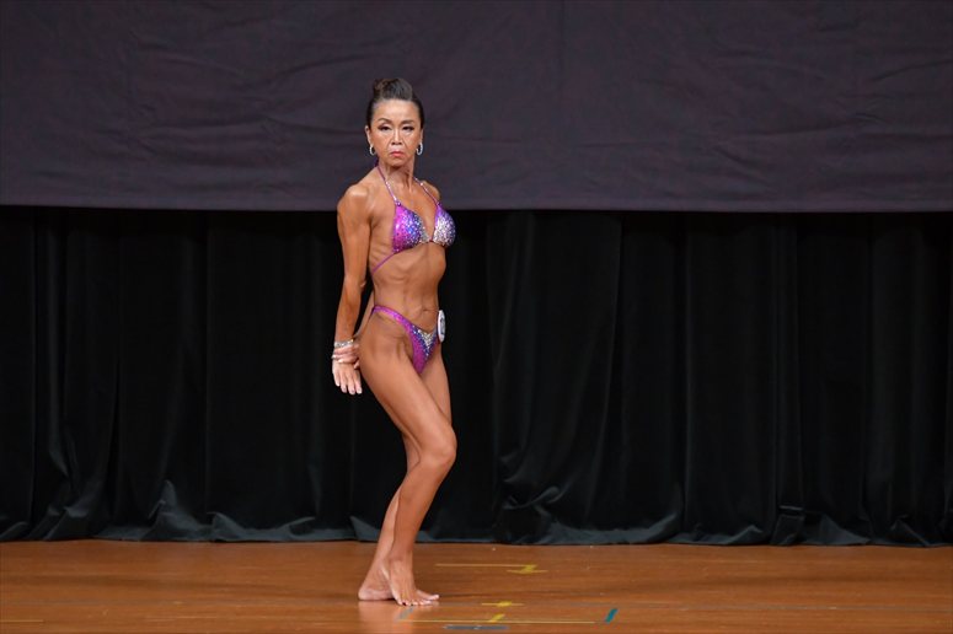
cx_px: 476
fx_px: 7938
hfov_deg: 6.9
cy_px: 317
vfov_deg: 4.6
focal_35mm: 300
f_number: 5.6
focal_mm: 200
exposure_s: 1/400
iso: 4000
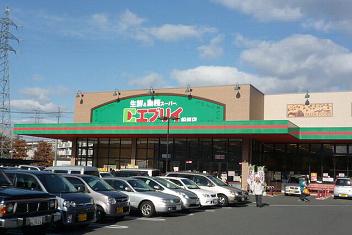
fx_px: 430
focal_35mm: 44
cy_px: 129
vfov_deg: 30.5
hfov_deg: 44.5
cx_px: 176
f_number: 5
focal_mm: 4.4
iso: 100
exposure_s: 1/800
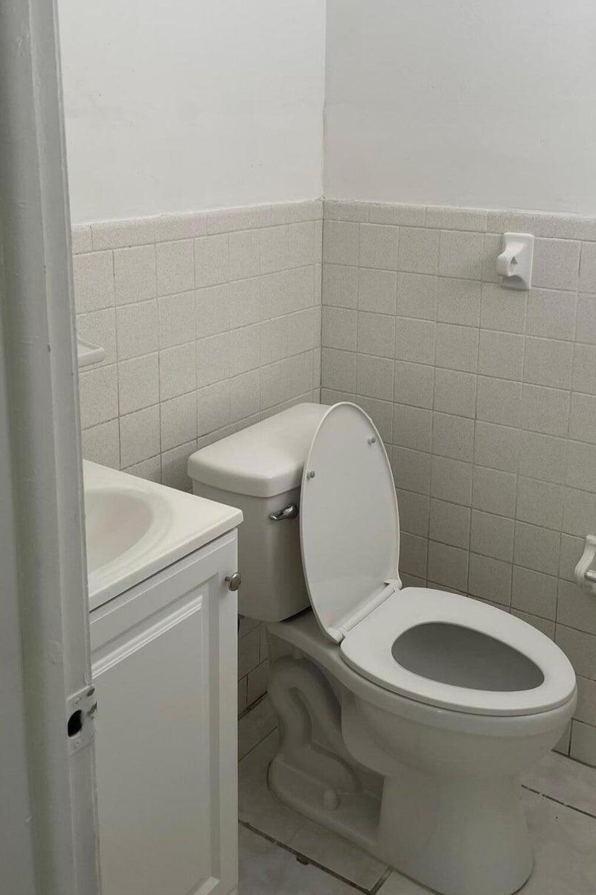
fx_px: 894
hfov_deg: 36.8
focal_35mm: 36
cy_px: 308
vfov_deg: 52.3
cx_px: 326
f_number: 1.6
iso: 40
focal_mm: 4.2
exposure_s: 1/121
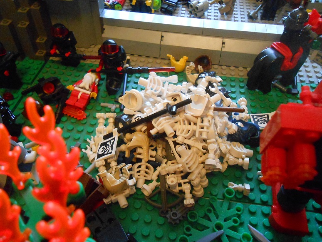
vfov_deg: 45.5
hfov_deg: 58.3
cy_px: 121
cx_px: 159
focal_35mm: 31
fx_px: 288
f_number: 3.8
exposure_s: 1/10
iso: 800
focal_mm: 5.3
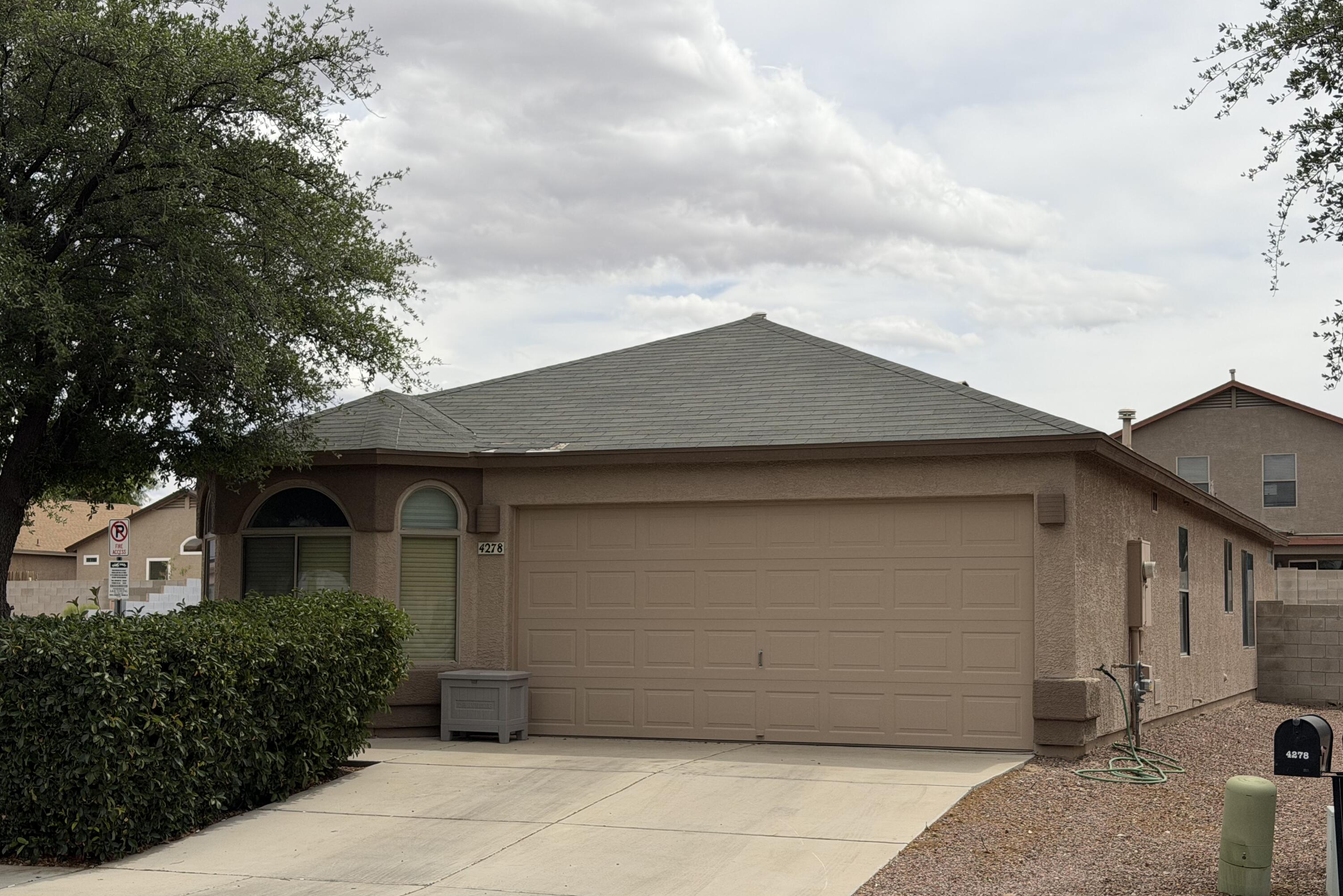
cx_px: 672
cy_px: 502
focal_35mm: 50
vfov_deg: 27.0
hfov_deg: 39.6
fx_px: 1865
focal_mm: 6.76
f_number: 1.78
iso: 64
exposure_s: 1/7143
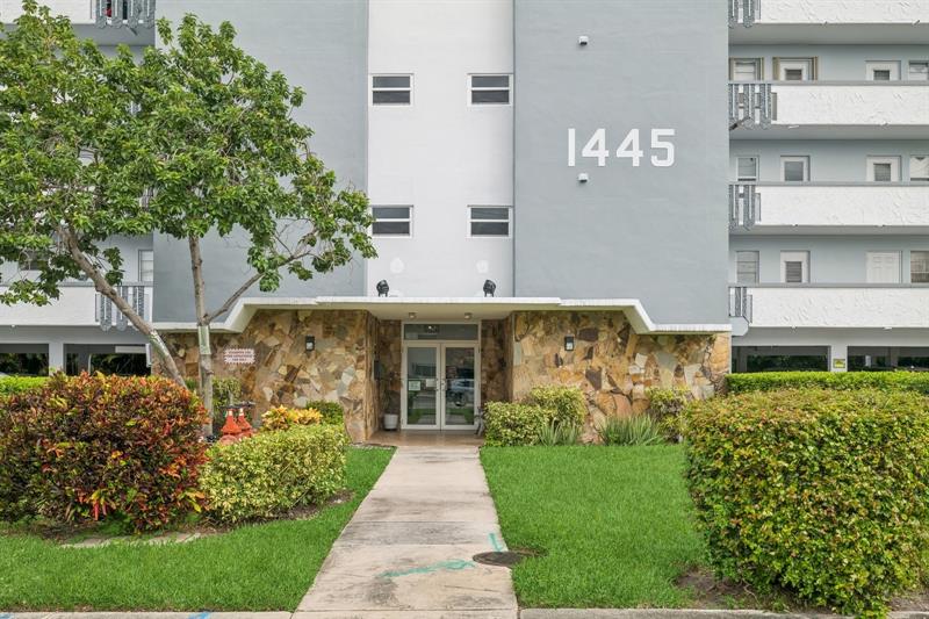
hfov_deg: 55.8
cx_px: 464
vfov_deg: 38.9
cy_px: 310
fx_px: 877
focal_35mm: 34
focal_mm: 34
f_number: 10
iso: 200
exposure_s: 1/160
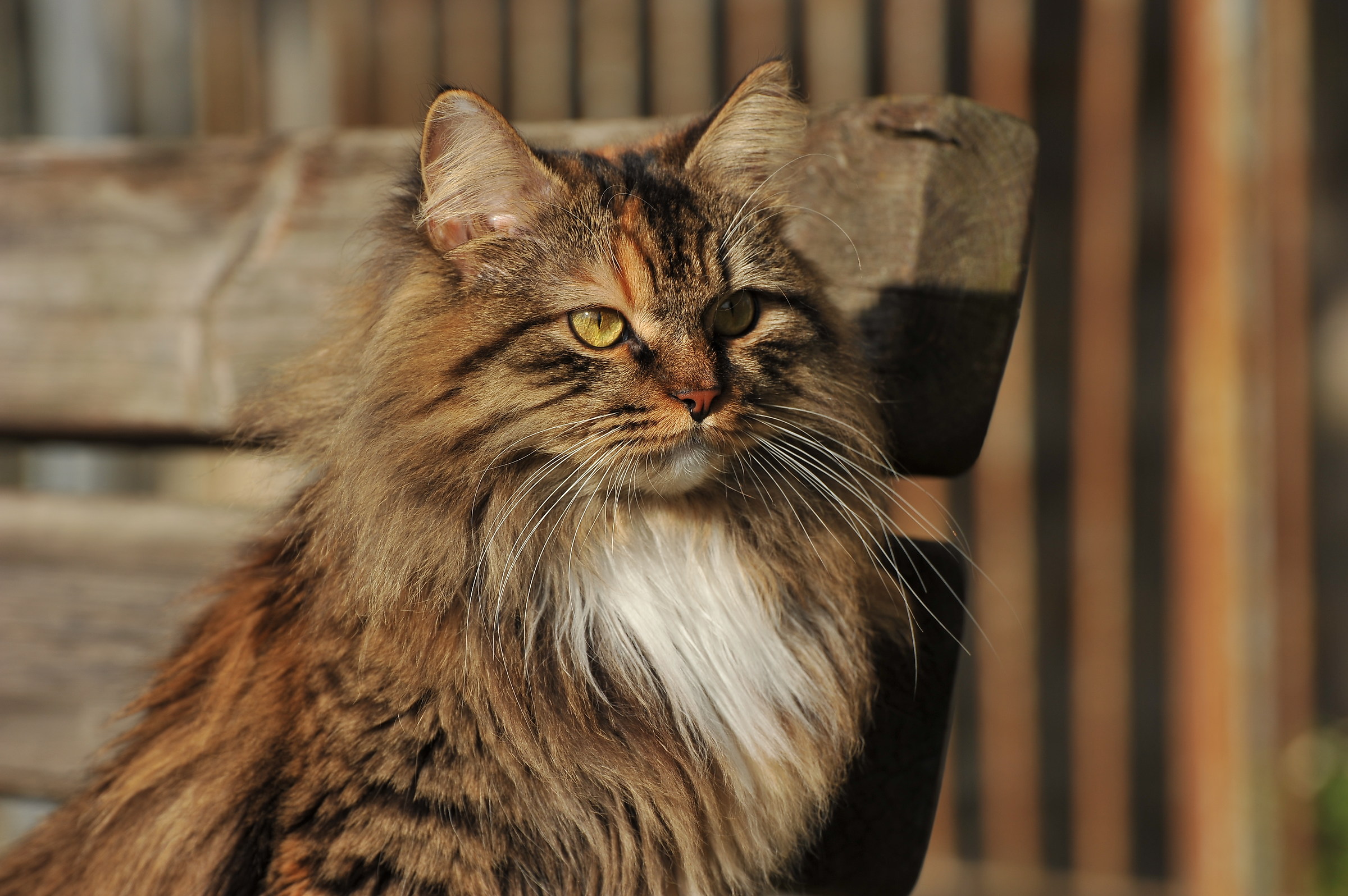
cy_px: 448
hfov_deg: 12.1
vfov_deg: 8.1
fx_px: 6360
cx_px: 674
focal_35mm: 170
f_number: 7.1
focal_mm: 170
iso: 200
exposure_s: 1/800
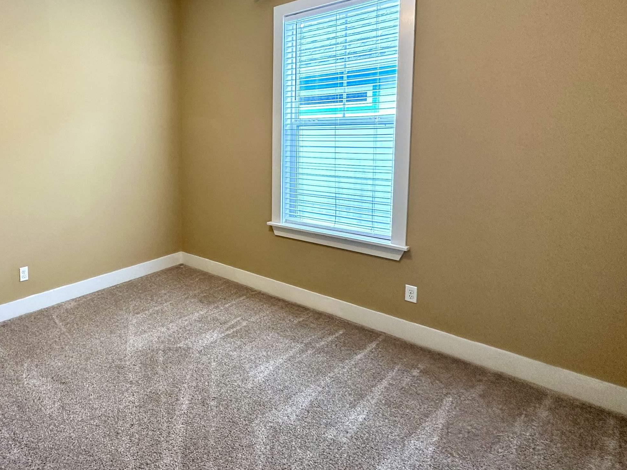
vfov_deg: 60.1
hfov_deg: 70.5
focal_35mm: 22
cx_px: 147
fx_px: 398
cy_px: 169
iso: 200
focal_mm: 2.22
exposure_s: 1/120
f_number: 2.2
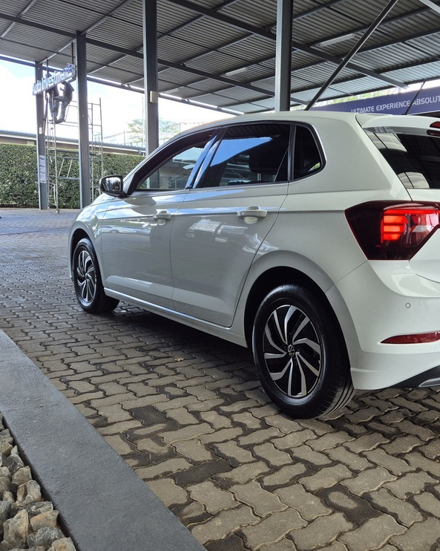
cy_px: 284
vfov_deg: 57.2
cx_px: 324
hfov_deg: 45.6
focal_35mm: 31
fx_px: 505
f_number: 1.8
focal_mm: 5.4
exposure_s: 1/180
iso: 40
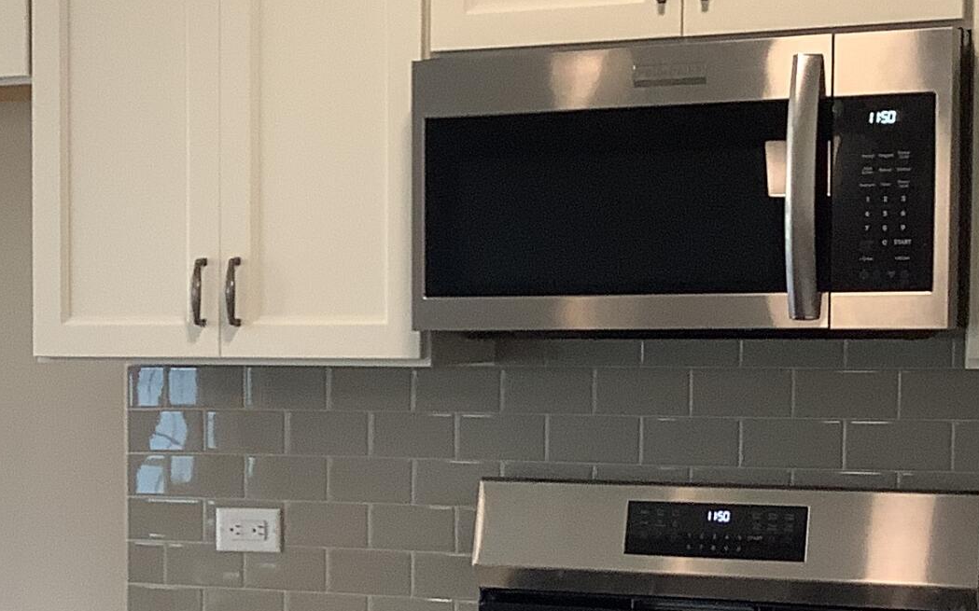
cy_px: 451
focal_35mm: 94
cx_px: 77
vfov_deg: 13.9
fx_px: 2507
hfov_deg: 21.5
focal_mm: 3.3
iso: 80
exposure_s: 1/50
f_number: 2.4
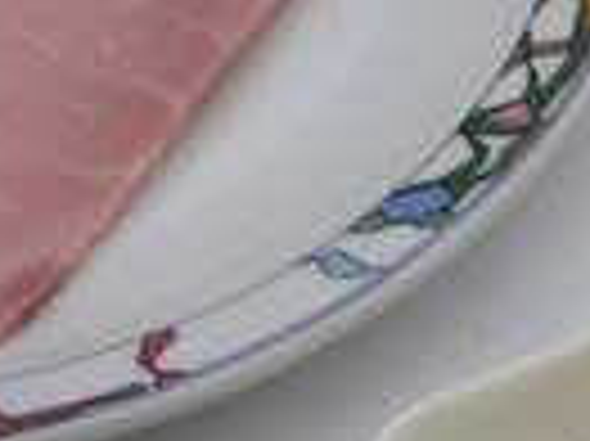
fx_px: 2282
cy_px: 83
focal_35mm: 134
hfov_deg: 14.7
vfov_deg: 11.0
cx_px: 284
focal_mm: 5.8
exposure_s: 1/15
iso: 150
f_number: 2.8
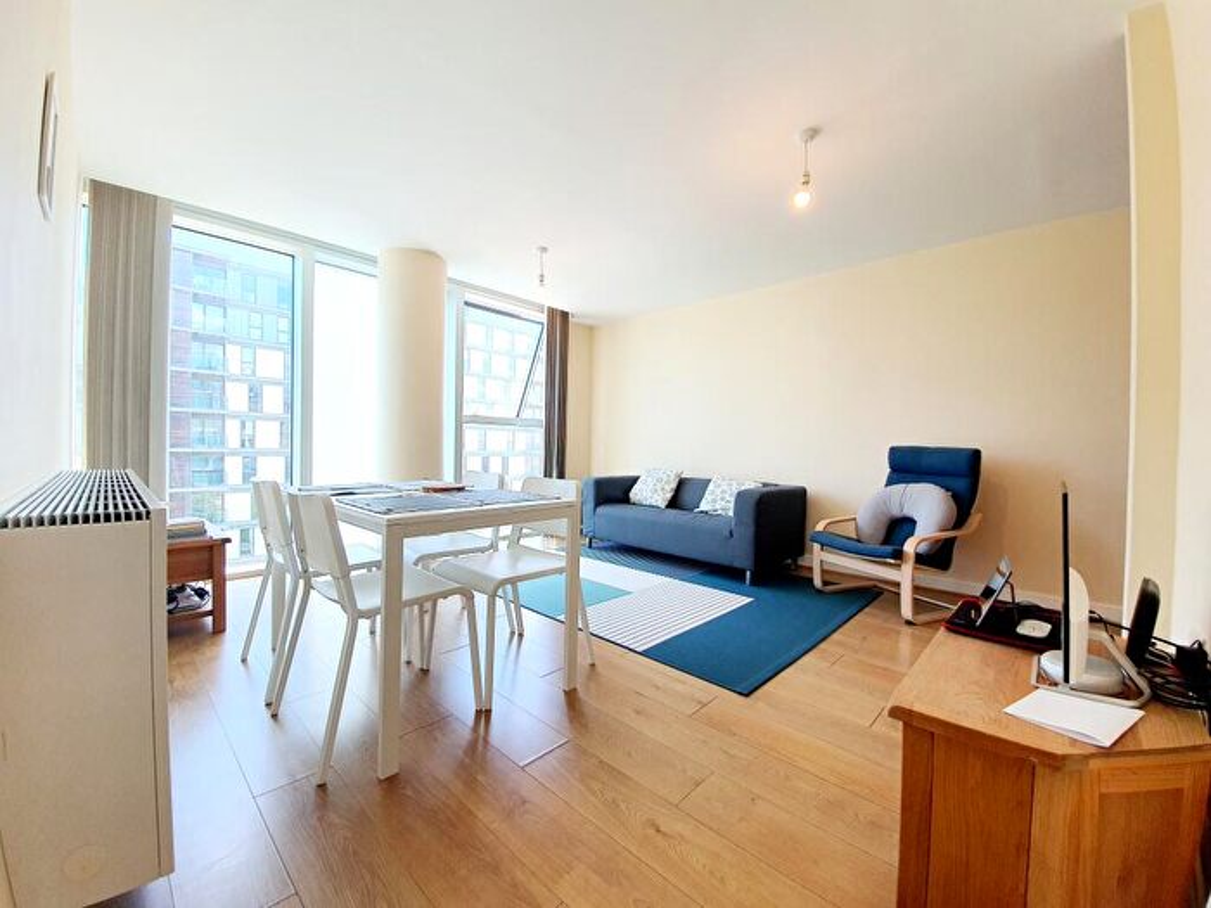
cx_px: 606
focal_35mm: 13
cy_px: 454
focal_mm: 1.8
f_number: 2.2
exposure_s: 1/100
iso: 50
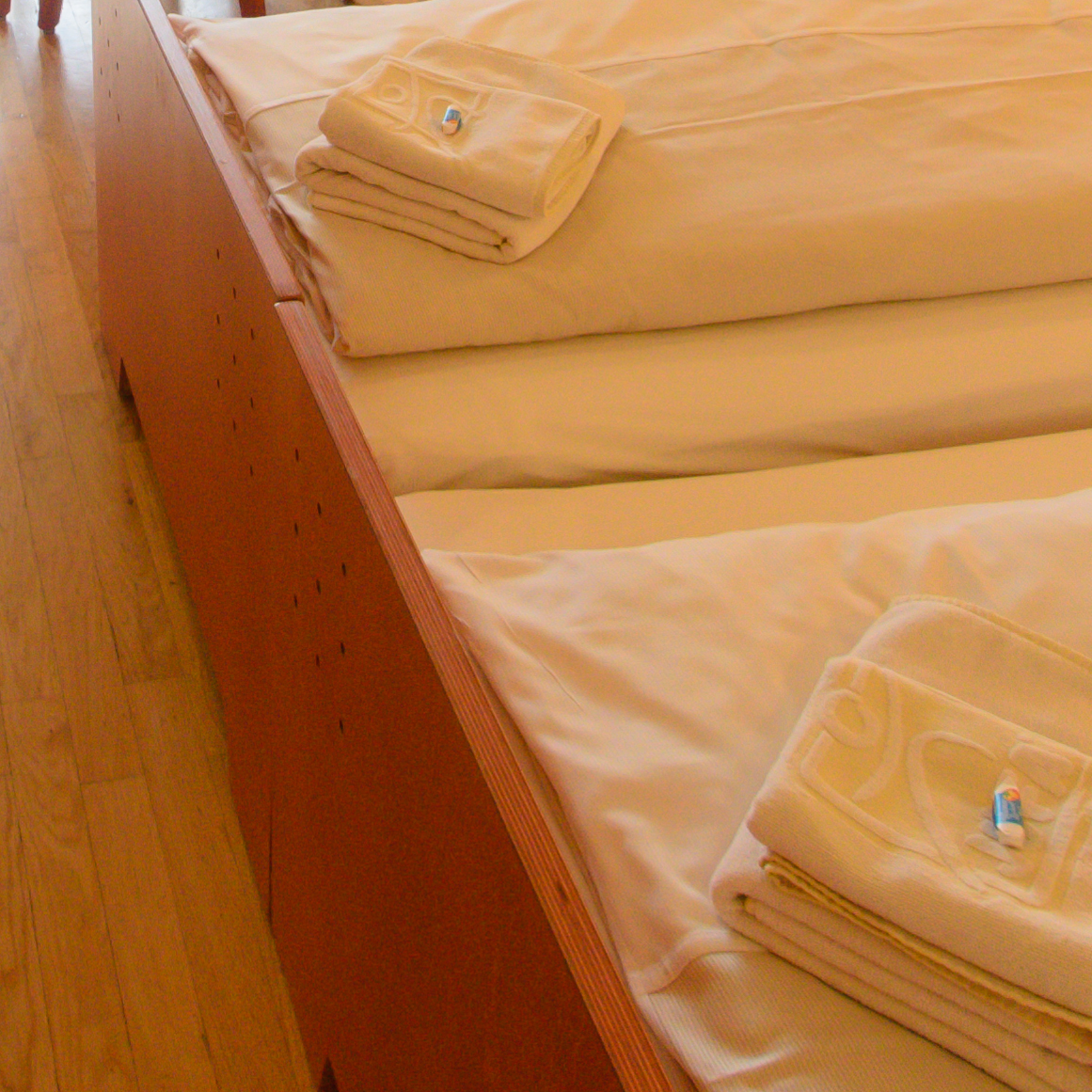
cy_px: -251
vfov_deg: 27.4
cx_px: 166
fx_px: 1927
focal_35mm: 54
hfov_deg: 30.6
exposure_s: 1/15
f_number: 8
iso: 400
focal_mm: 10
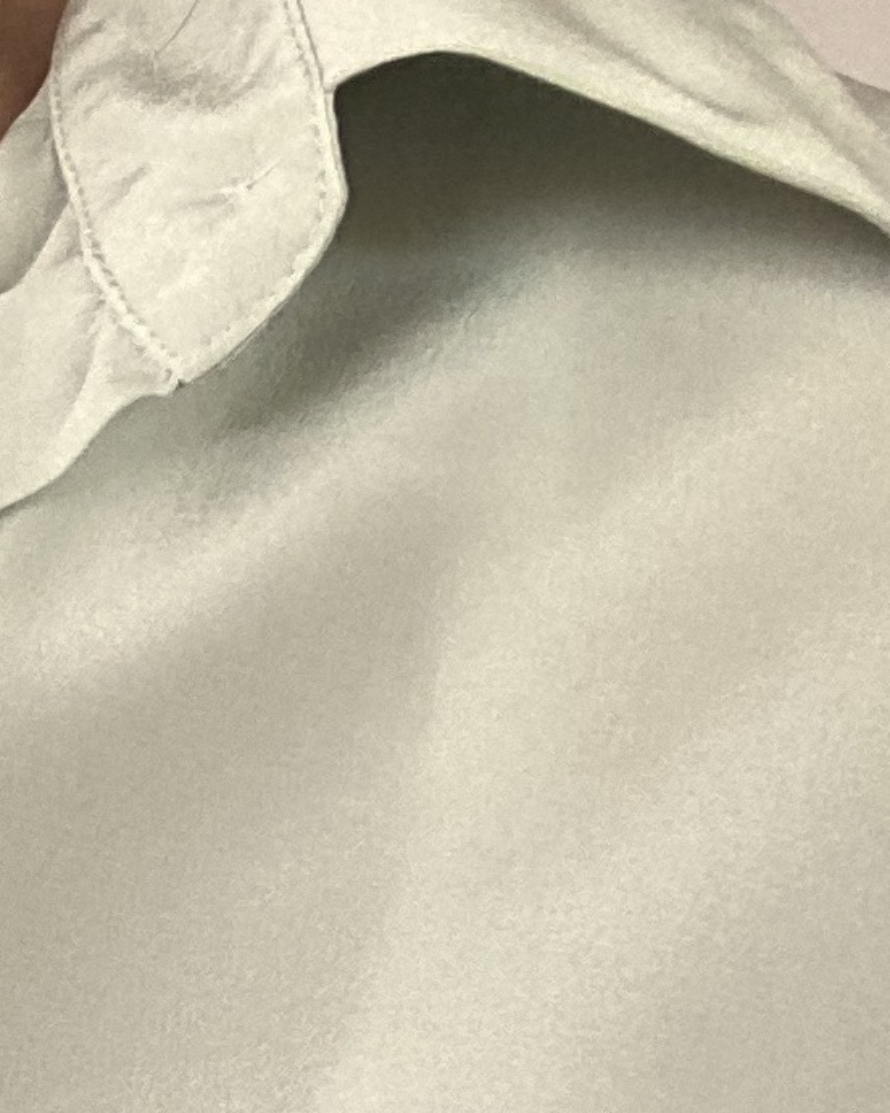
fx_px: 4313
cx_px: -863
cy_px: 1776
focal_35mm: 131
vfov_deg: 13.6
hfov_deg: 10.8
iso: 80
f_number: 2.2
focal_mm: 2.71
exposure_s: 1/122
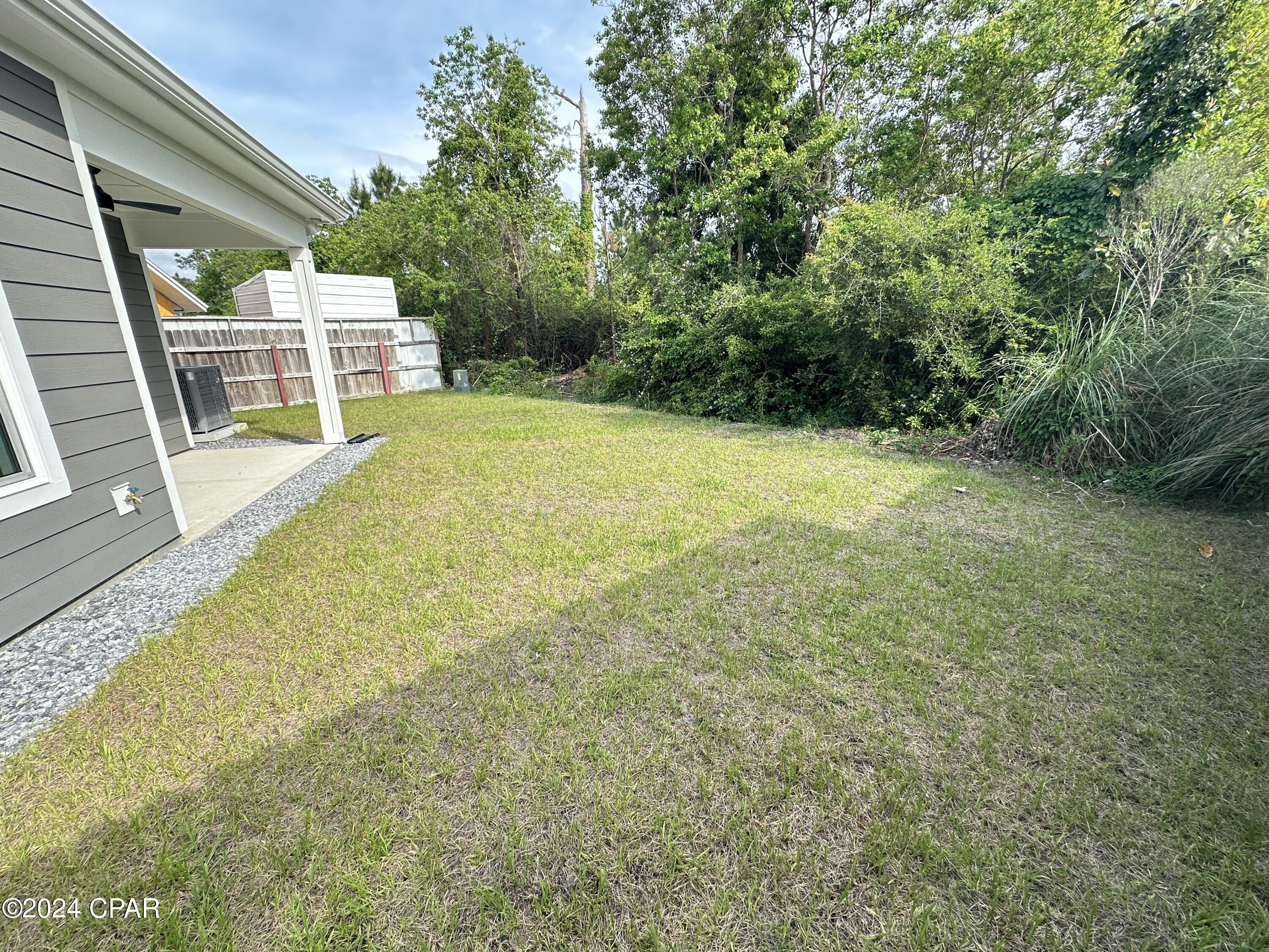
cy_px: 476
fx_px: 513
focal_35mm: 14
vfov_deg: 85.7
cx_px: 634
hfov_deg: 102.1
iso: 40
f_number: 2.2
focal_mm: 2.22
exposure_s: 1/354
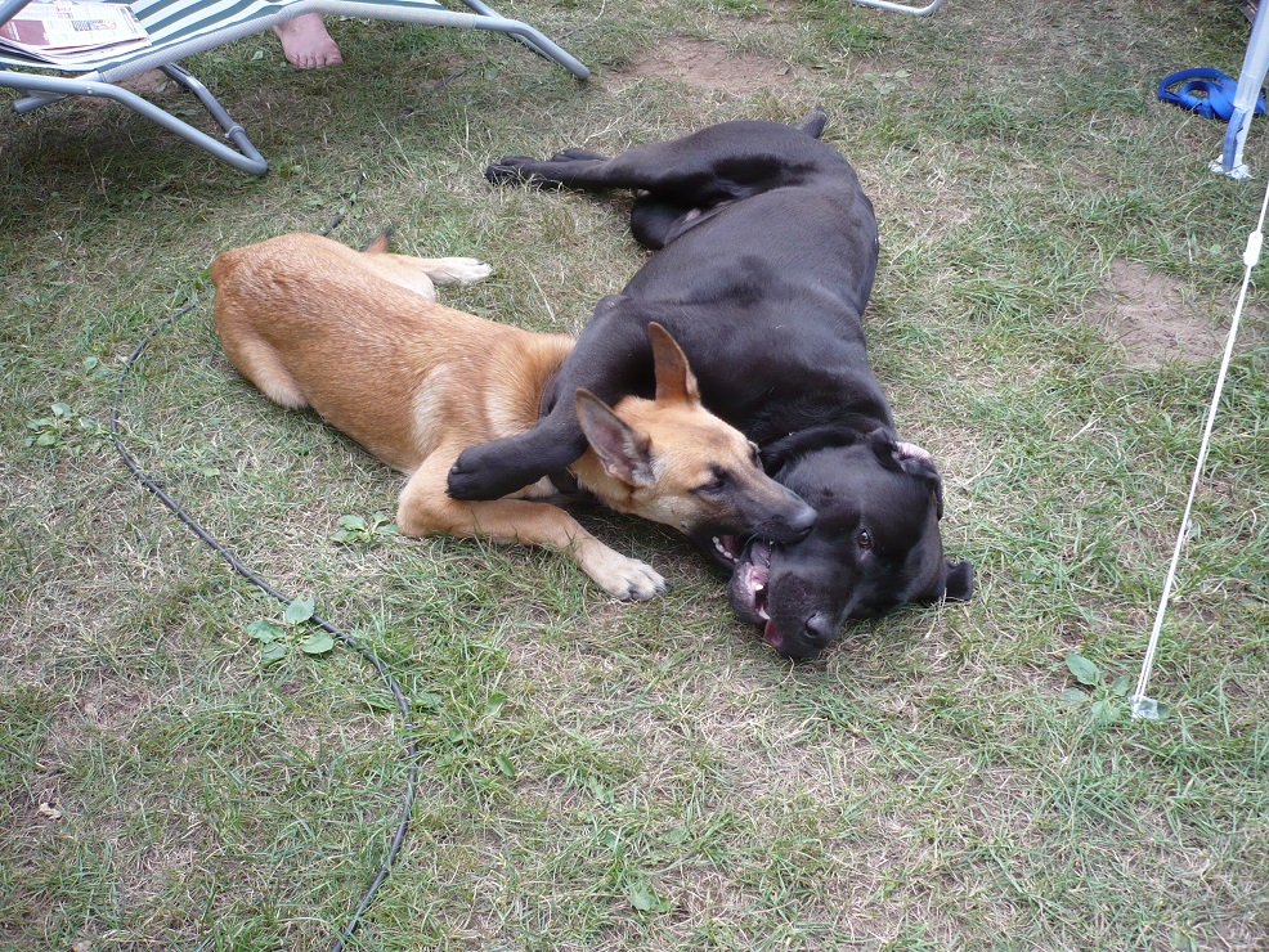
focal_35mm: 35
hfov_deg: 52.6
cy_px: 476
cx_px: 634
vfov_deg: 40.7
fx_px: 1283
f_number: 2.8
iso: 100
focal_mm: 5.8
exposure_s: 1/80
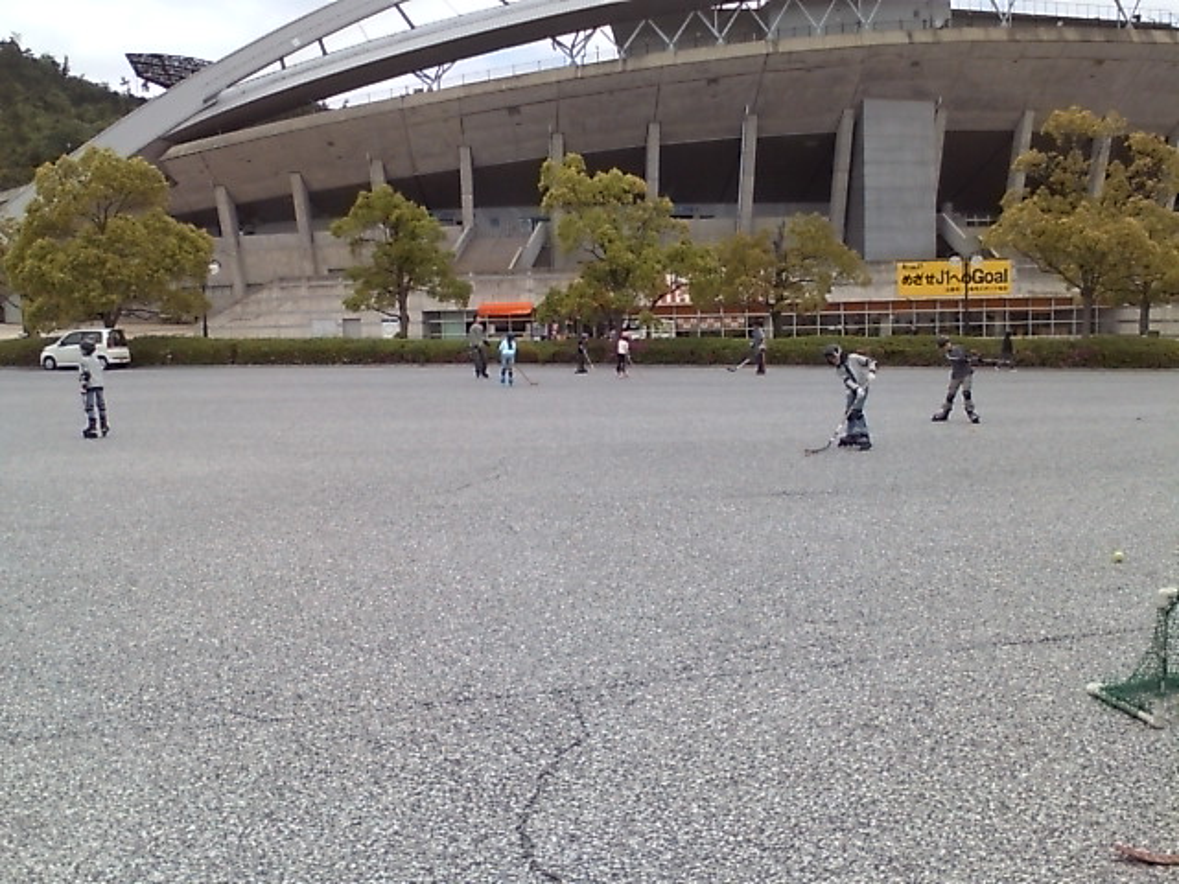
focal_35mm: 29
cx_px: 590
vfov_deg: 48.2
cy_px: 442
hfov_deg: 61.7
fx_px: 988
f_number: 3.5
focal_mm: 3.73
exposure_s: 1/667
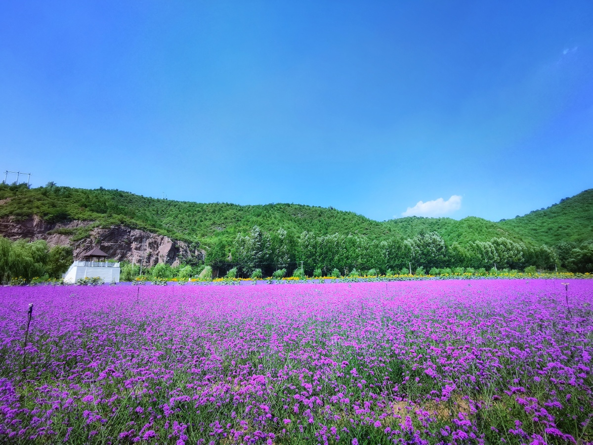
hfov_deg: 91.0
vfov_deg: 74.7
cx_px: 296
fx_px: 291
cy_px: 222
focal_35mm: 17
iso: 50
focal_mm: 2.26
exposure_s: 1/1025
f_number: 2.2
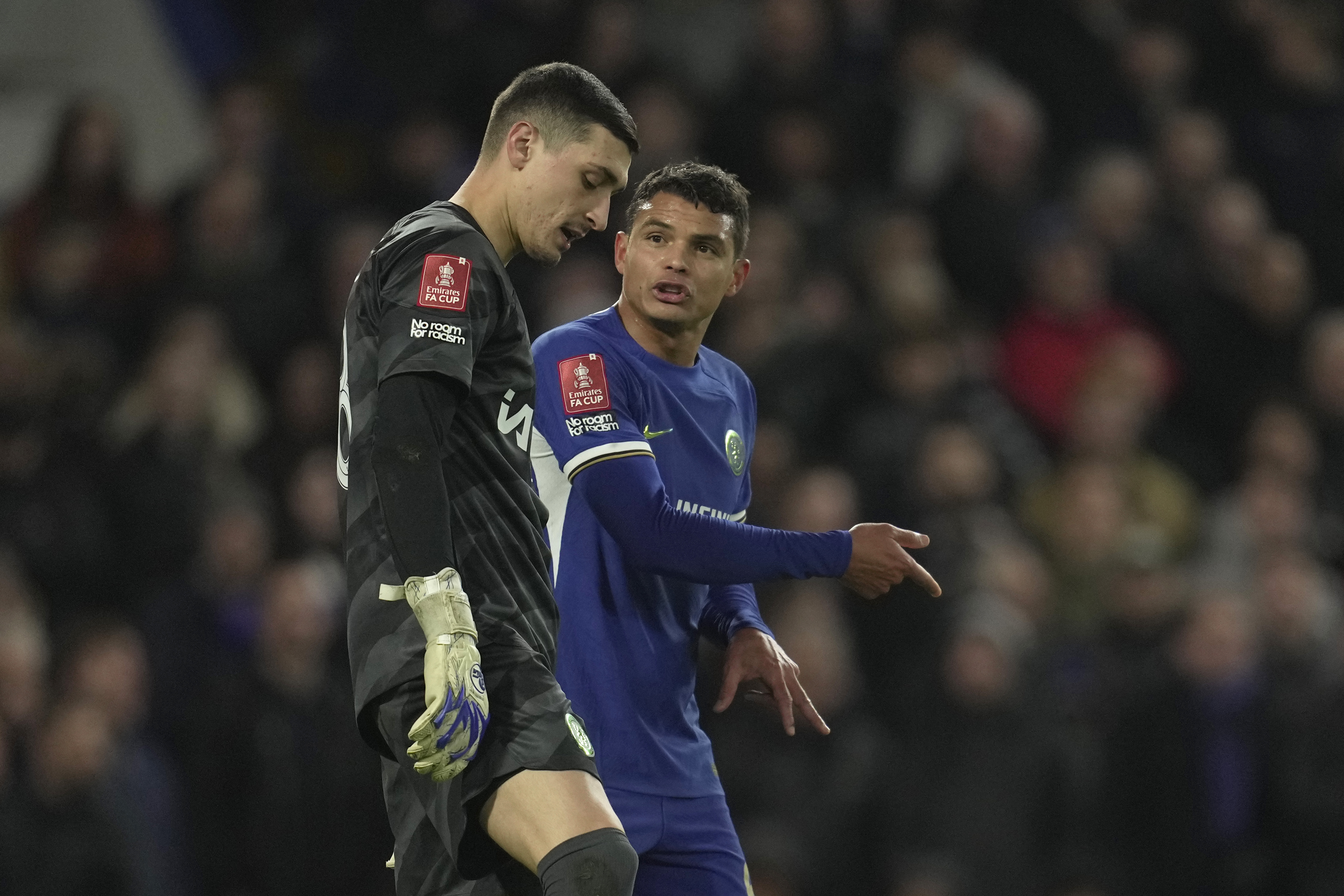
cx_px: 672
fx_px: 14932
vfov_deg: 3.4
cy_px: 448
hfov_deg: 5.2
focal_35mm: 400
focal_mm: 400
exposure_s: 1/2000
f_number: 2.8
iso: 2500
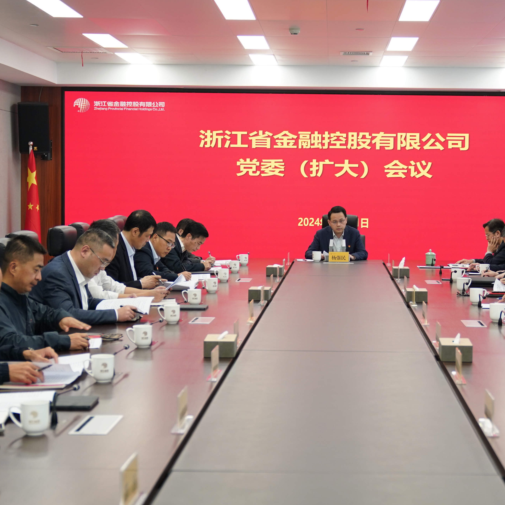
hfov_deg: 23.6
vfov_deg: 23.7
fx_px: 1205
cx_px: 313
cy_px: 252
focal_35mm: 73
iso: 500
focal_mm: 38
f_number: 2.8
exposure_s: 1/125
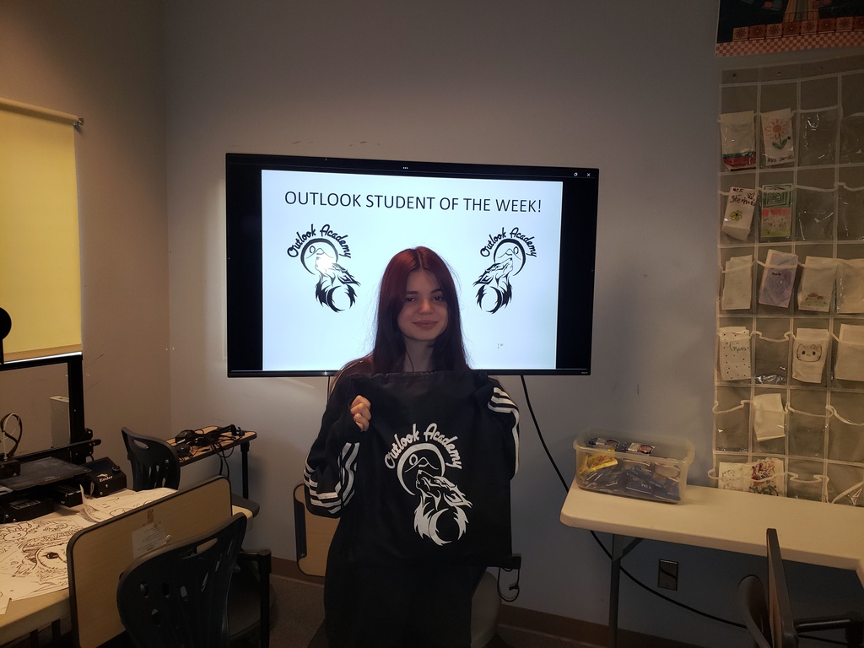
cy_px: 324
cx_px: 432
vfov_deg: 53.1
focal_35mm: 26
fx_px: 649
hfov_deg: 67.3
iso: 100
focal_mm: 4.3
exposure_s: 1/40
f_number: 2.4
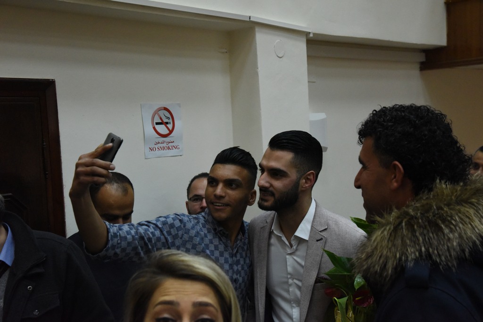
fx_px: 698
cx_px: 242
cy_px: 161
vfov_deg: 26.0
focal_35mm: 52
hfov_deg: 38.2
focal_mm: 52
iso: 6400
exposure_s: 1/250
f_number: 8
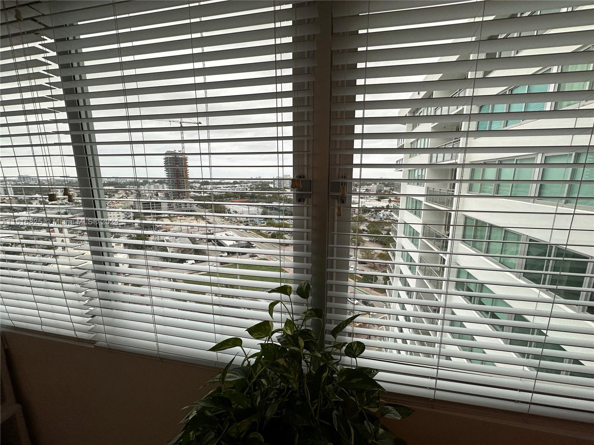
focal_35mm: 14
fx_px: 240
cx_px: 297
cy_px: 222
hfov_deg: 102.1
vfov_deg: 85.7
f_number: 2.2
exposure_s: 1/120
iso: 100
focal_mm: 2.22
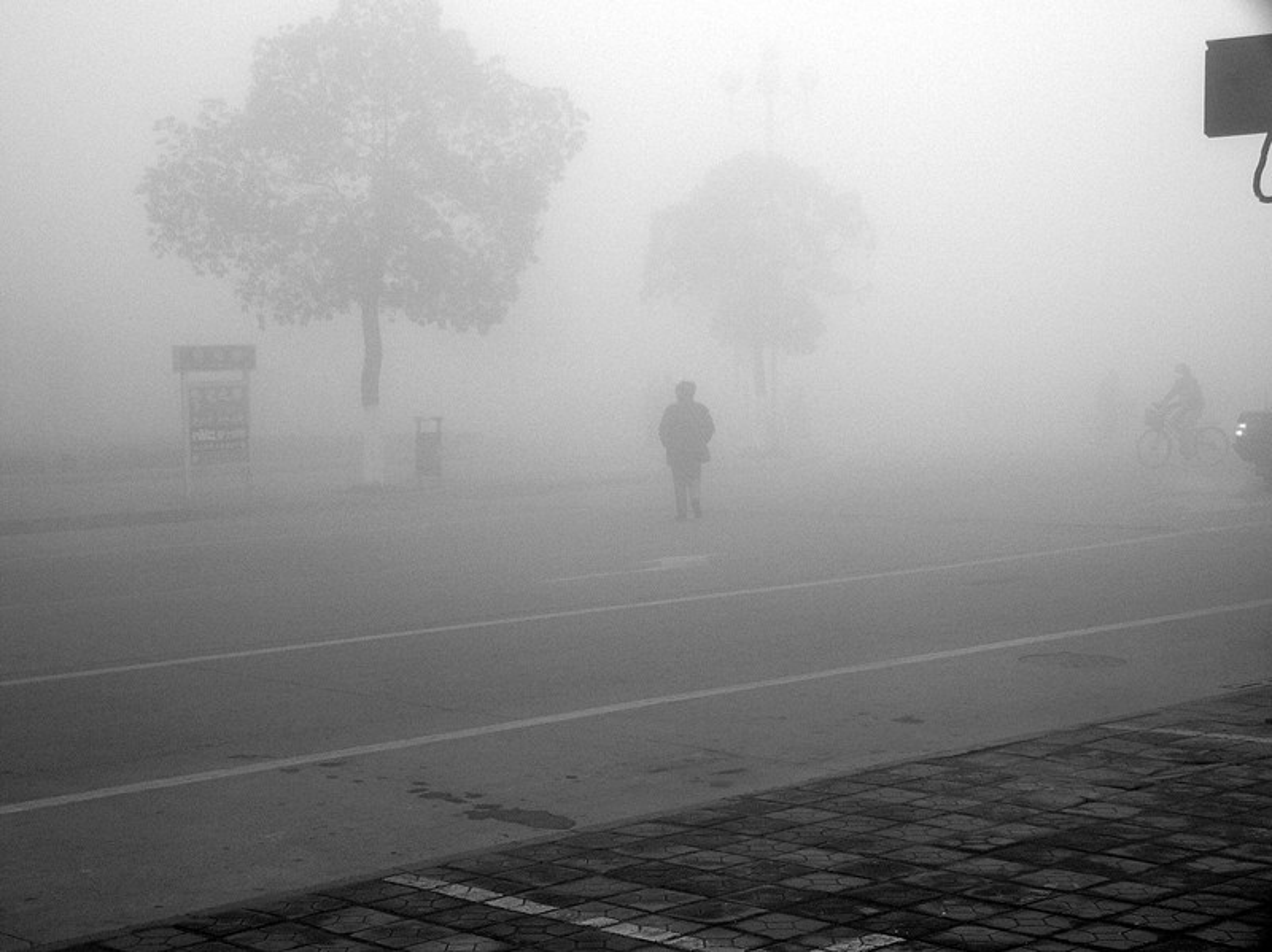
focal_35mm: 60
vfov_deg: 24.4
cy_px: 476
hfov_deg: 32.2
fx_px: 2203
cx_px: 636
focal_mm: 10
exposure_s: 1/60
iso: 50
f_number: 2.8
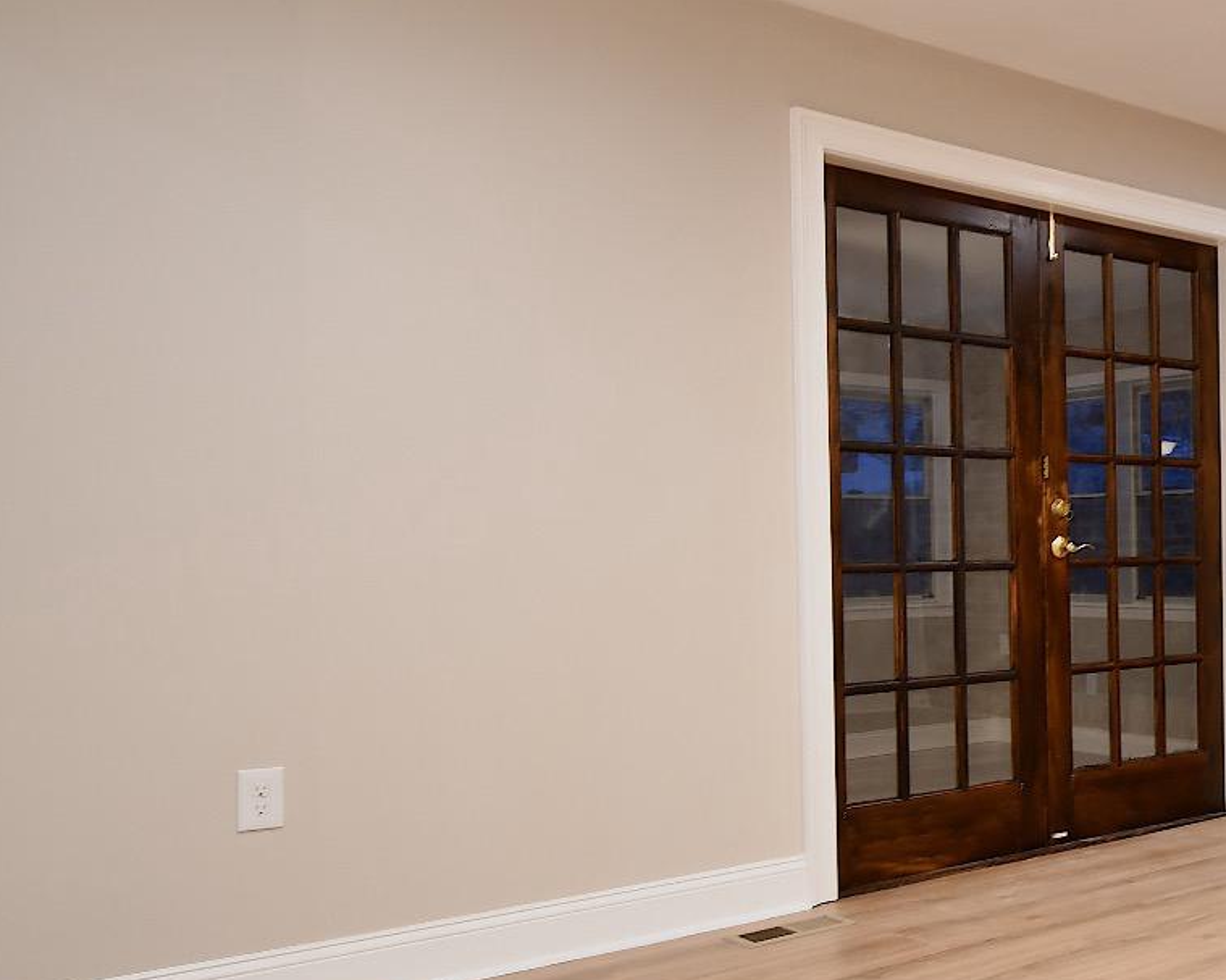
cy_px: 580
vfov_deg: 39.0
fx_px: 1379
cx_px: 1307
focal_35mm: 38
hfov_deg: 40.1
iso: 100
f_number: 5.6
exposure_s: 1/1.6
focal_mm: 10
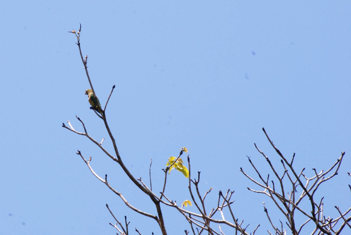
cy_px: 118
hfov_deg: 4.6
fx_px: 4393
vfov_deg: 3.1
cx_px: 176
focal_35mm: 450
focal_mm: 300
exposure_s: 1/160
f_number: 20
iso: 400
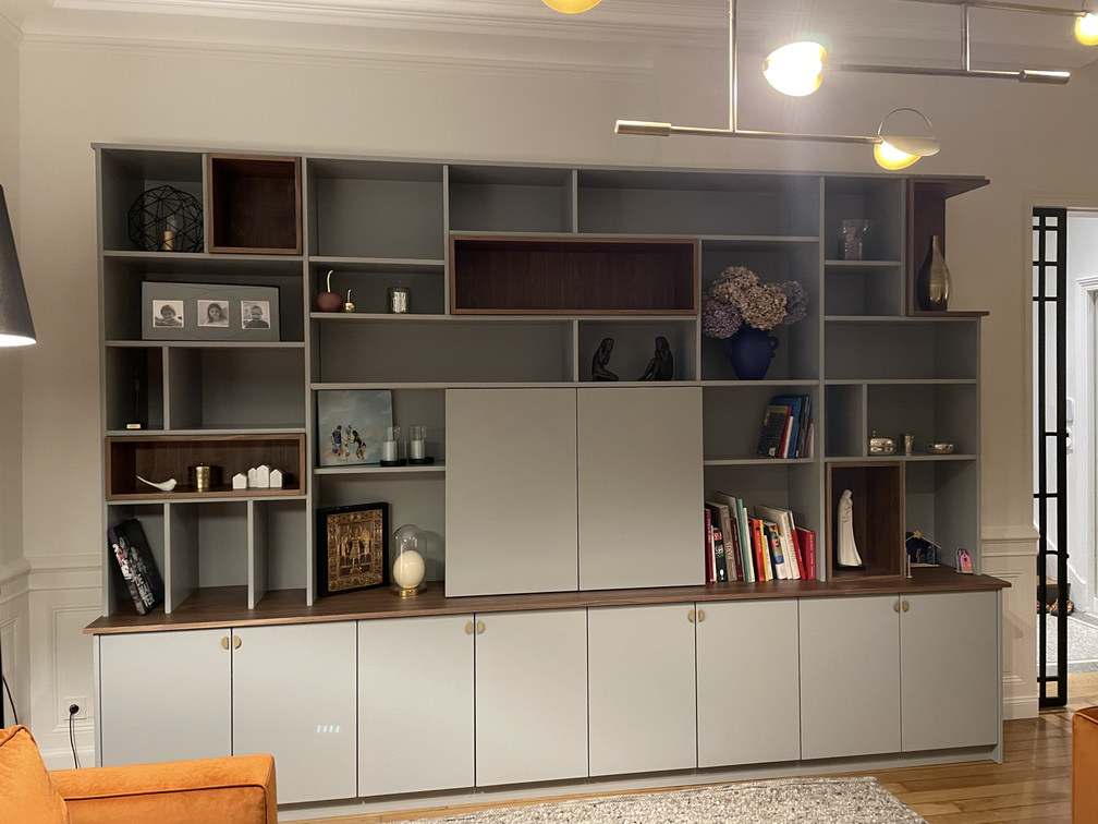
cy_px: 412
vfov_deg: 53.1
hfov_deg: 67.3
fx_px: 825
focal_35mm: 26
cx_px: 549
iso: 640
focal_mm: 4.2
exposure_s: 1/33
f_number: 1.6
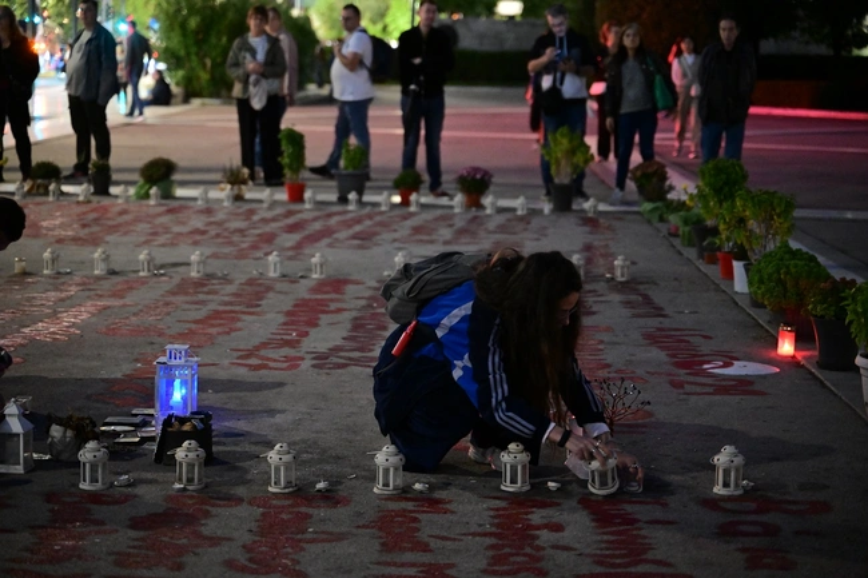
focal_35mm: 75
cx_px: 434
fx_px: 1808
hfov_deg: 27.0
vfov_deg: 18.2
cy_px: 289
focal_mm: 75
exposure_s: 1/40
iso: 8000
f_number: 2.8
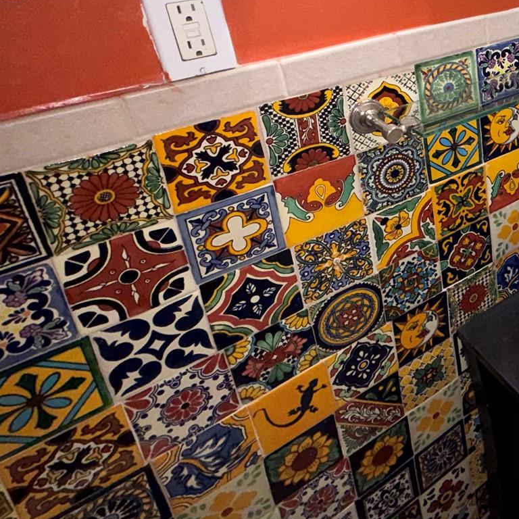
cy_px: 68
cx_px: 616
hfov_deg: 37.9
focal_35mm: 33
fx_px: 560
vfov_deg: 45.8
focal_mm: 2.22
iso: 100
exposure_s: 1/60
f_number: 2.2
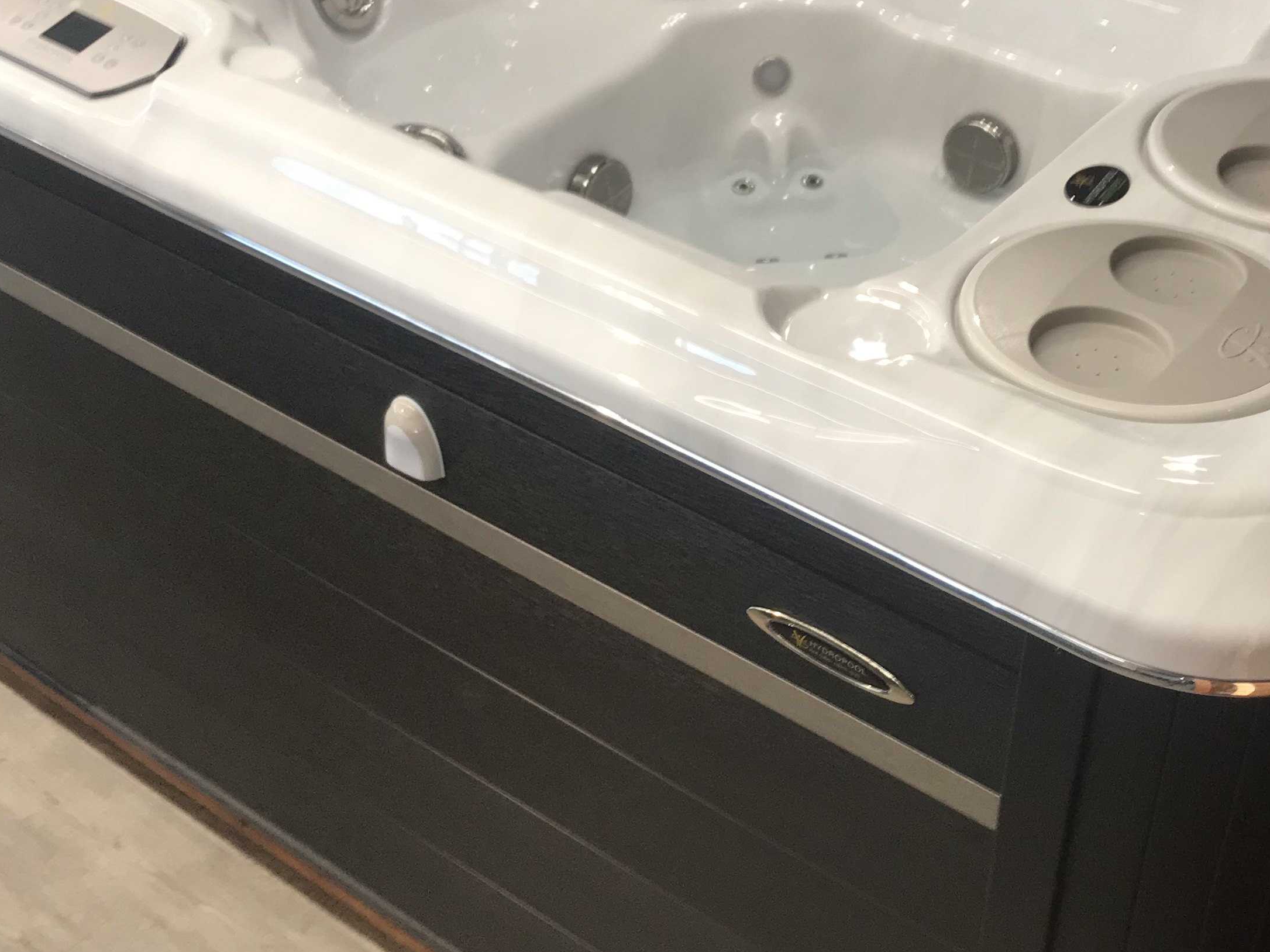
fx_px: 1908
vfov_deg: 28.0
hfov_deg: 36.7
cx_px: 762
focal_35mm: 52
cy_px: 376
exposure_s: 1/120
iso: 40
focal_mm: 3.99
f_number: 1.8
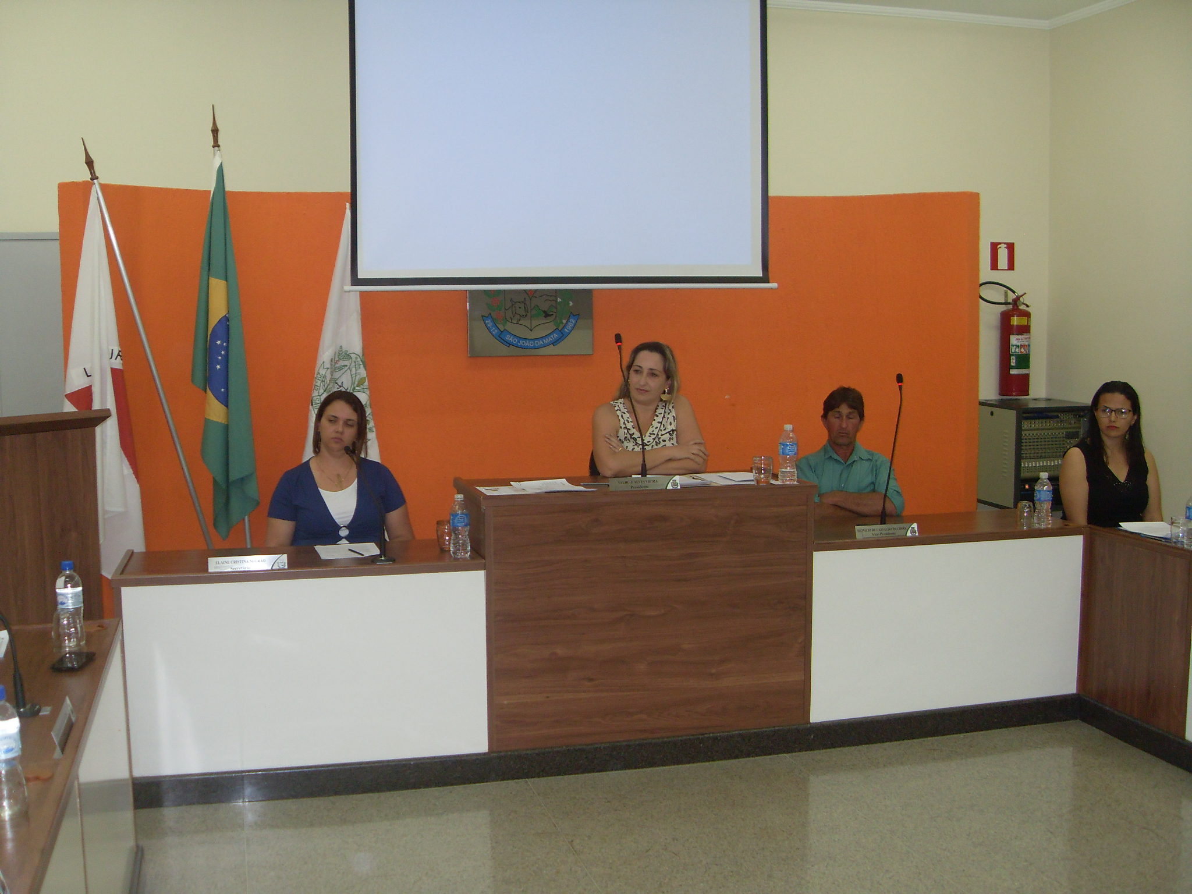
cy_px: 447
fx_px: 1274
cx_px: 596
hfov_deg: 50.1
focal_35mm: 37
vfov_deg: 38.7
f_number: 2.8
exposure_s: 1/45
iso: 120
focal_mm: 6.3
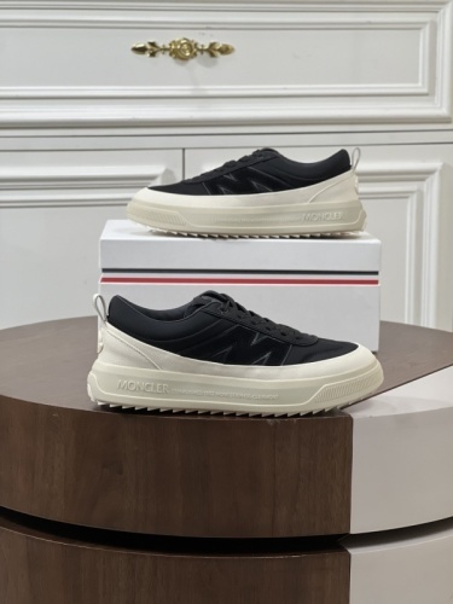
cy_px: 302
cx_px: 226
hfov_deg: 19.1
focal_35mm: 77
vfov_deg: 25.3
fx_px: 1344
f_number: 2.8
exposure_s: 1/100
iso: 160
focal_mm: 9
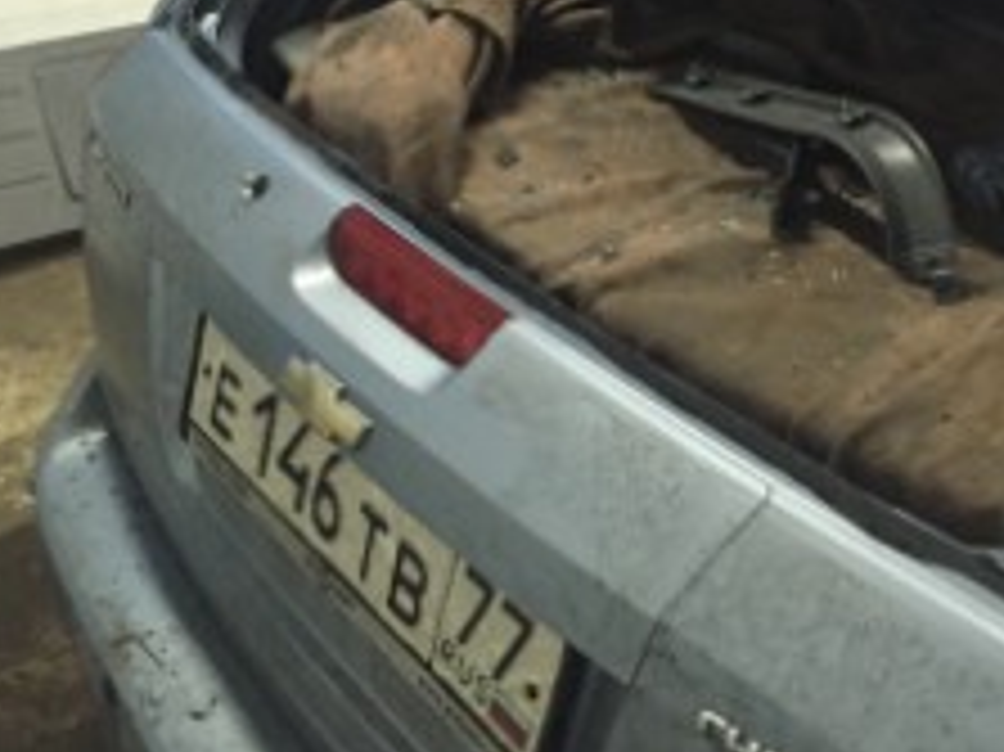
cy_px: 216
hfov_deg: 36.7
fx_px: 1507
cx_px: 612
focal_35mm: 52
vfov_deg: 27.7
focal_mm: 4.15
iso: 320
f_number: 2.2
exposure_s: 1/25
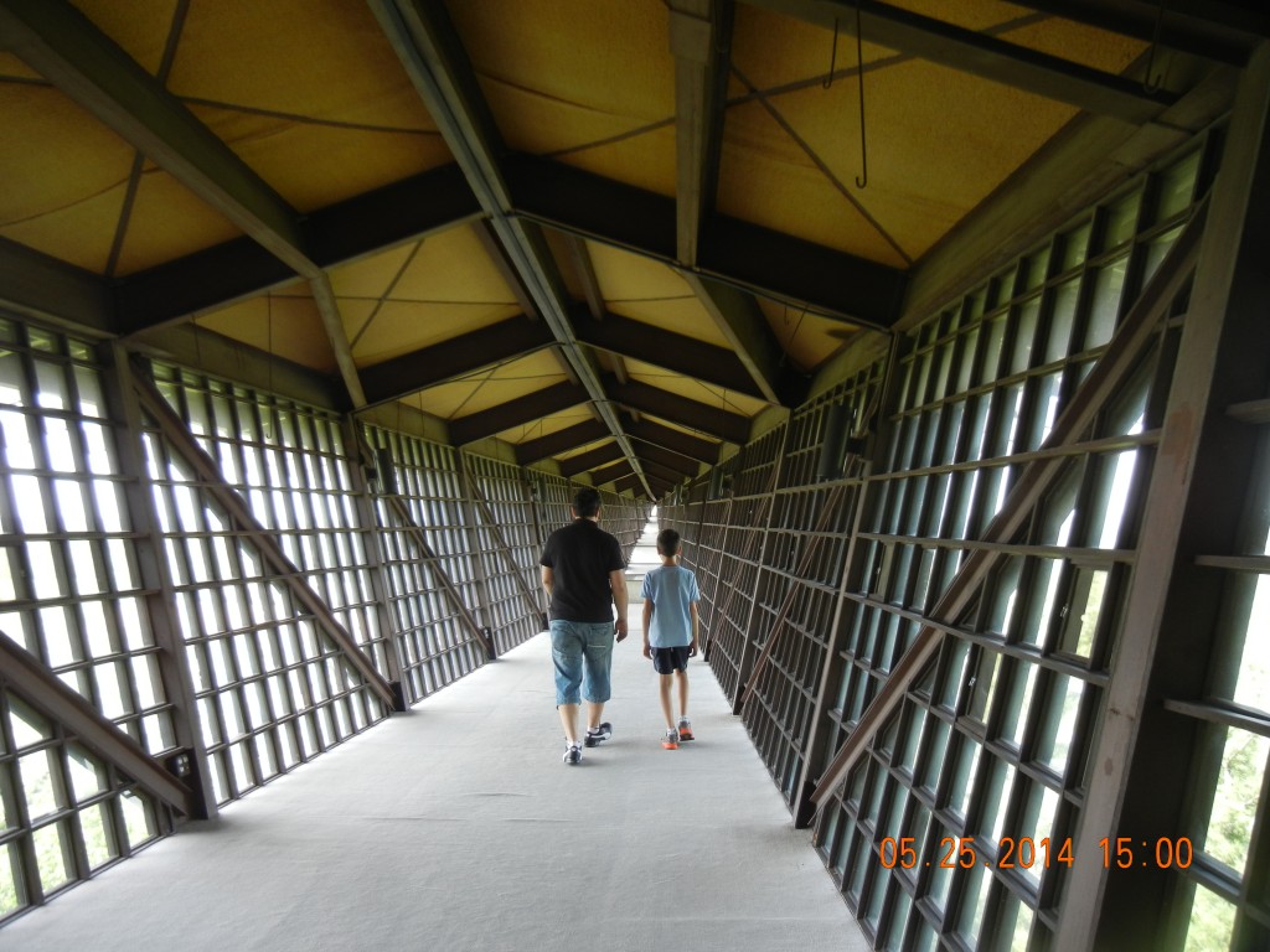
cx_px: 635
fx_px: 1101
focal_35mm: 30
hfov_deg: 60.0
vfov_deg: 46.8
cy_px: 476
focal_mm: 5.4
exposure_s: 1/58.6
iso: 166
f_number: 3.5
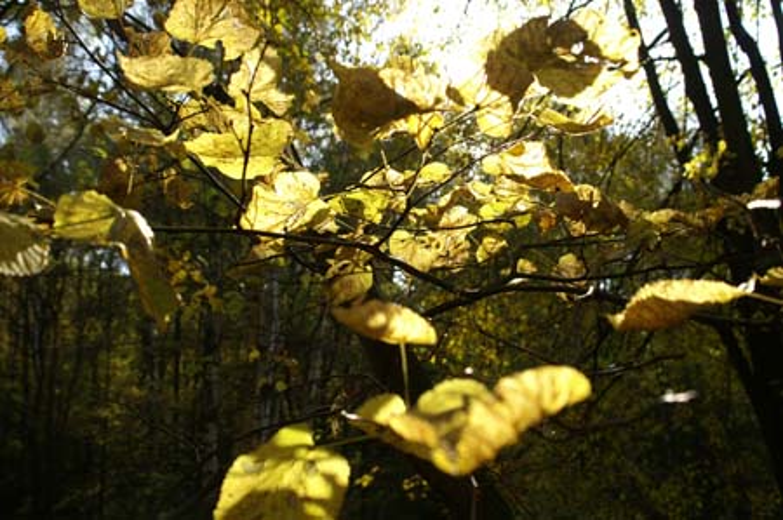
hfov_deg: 53.2
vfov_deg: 36.8
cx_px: 392
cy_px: 260
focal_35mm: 36
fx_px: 782
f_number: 6.3
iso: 100
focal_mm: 24
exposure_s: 1/160
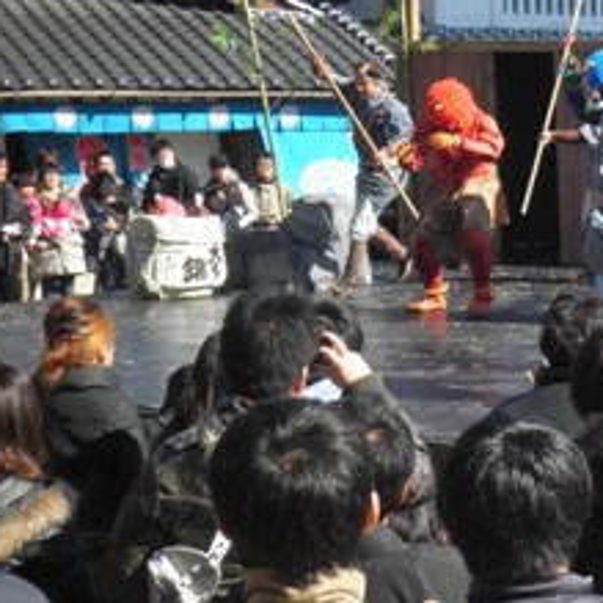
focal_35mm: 101
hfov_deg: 16.7
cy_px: 209
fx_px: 1991
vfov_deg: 17.2
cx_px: 673
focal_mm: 8.3
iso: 64
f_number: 3.4
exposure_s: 1/320
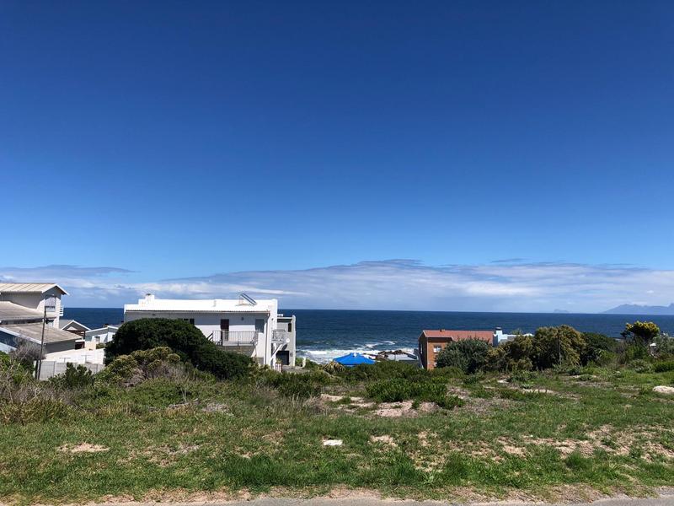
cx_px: 337
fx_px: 545
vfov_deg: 49.7
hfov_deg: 63.4
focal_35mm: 28
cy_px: 253
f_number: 1.8
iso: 25
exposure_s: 1/3003
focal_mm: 3.99
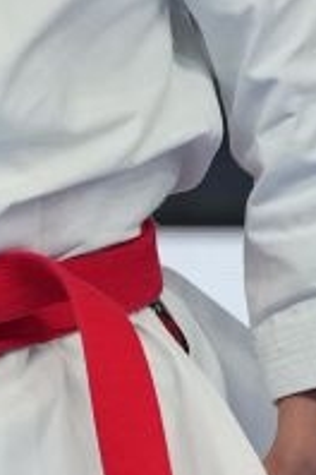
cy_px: 379
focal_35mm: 1587
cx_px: -29
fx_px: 20894
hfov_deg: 0.9
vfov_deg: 1.3
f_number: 2.8
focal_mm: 175
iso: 1600
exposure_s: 1/1000
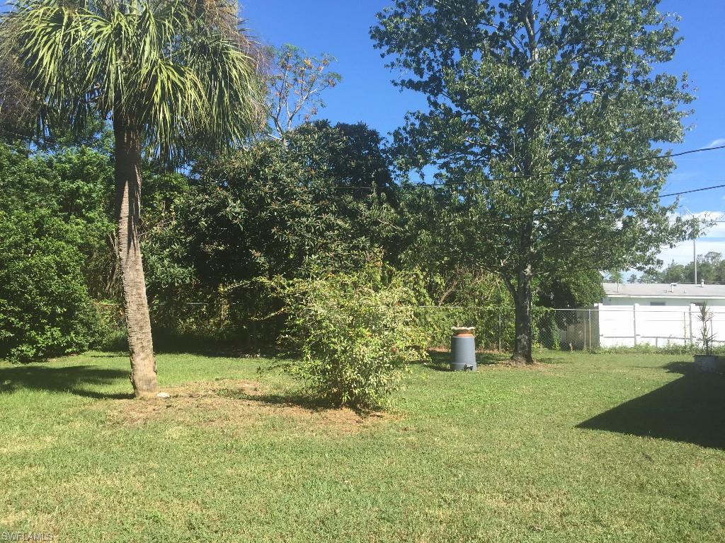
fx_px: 607
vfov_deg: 48.2
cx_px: 362
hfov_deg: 61.7
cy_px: 272
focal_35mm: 29
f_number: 2.2
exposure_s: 1/860
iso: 32
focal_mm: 4.15
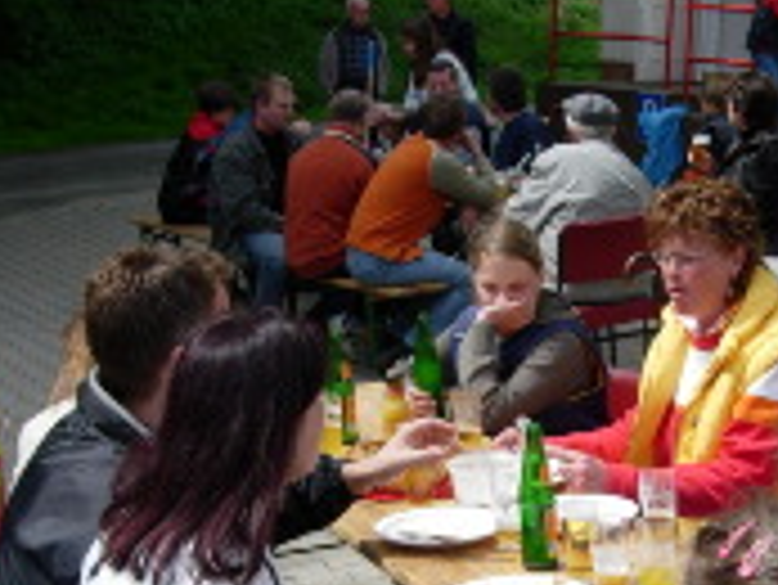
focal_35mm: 88
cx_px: 639
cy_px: 513
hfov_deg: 21.9
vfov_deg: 16.6
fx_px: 1979
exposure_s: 1/483
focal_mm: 7.8
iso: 64
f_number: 4.8
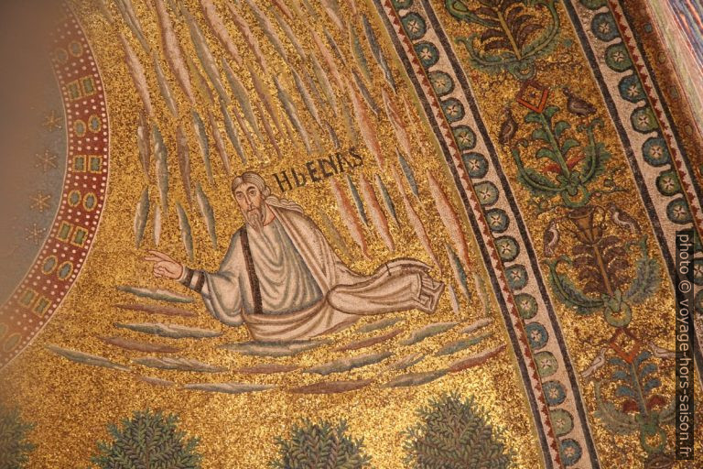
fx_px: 2382
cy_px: 234
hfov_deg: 16.8
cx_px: 352
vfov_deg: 11.2
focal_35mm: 122
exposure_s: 1/4
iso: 400
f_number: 5.6
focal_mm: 76
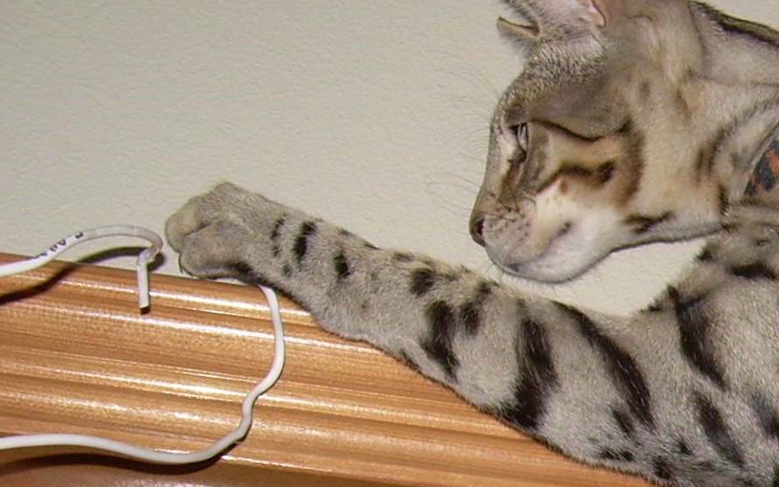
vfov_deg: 12.6
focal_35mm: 102
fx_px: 2166
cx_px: 878
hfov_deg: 19.4
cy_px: 562
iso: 50
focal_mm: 6.3
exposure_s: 1/60
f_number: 2.8
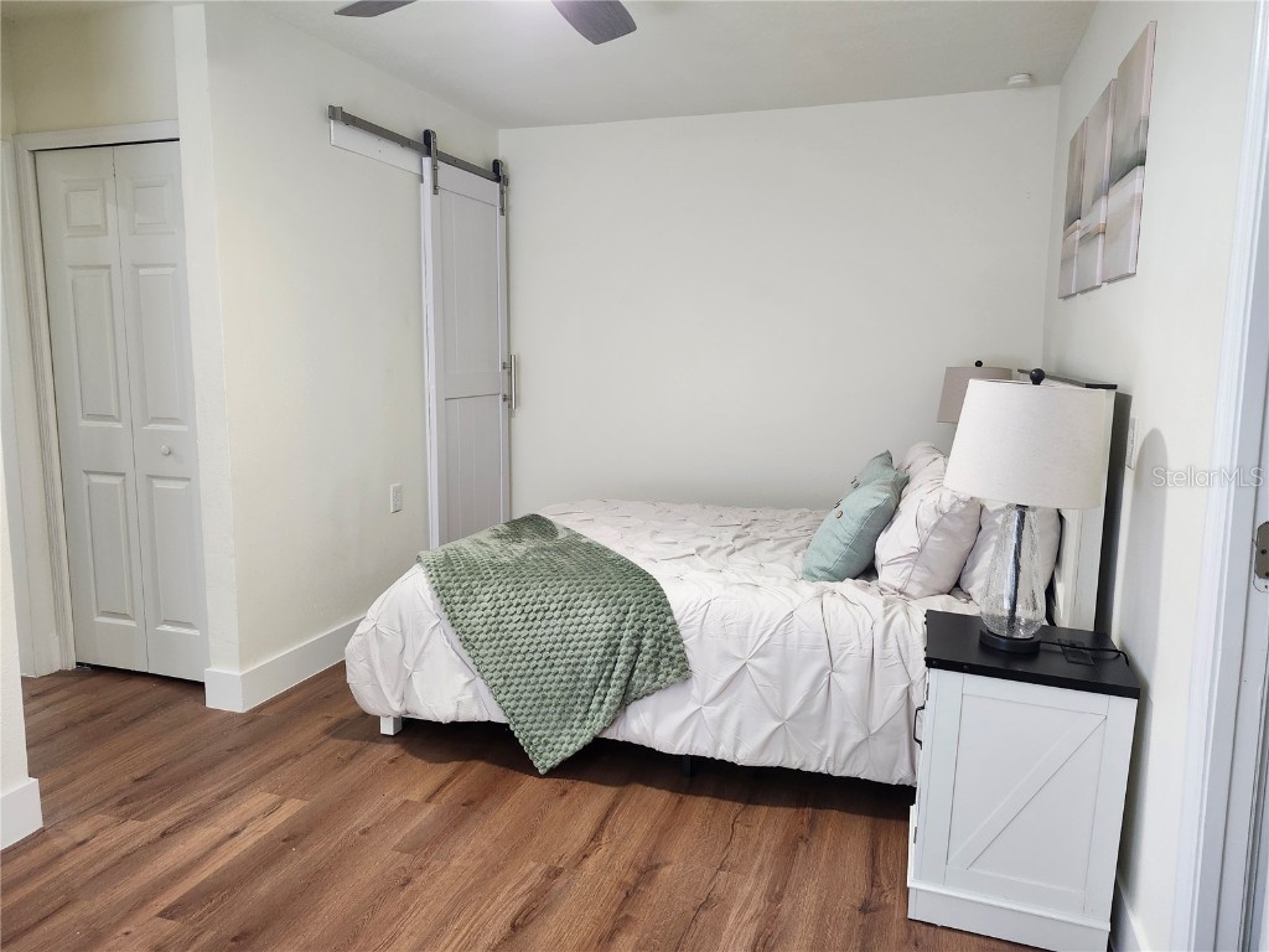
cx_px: 634
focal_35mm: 23
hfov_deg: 73.9
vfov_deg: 58.9
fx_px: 843
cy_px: 476
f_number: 1.8
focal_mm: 5.54
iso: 500
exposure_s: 1/120
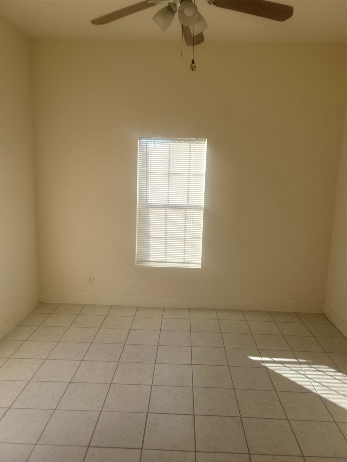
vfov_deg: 67.3
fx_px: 348
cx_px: 174
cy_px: 231
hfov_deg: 53.1
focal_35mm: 26
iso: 50
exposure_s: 1/827
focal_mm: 5.7
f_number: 1.5
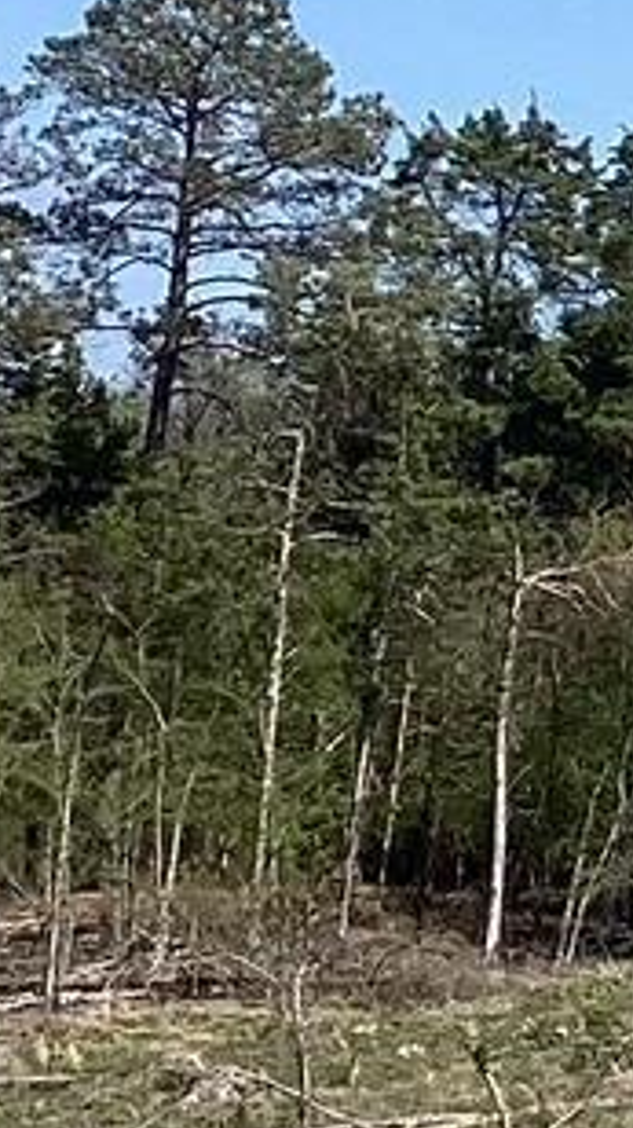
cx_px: 1705
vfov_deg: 11.9
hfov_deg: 6.3
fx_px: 5347
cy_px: 77
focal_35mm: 179
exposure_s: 1/1314
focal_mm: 3.3
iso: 25
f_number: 2.4
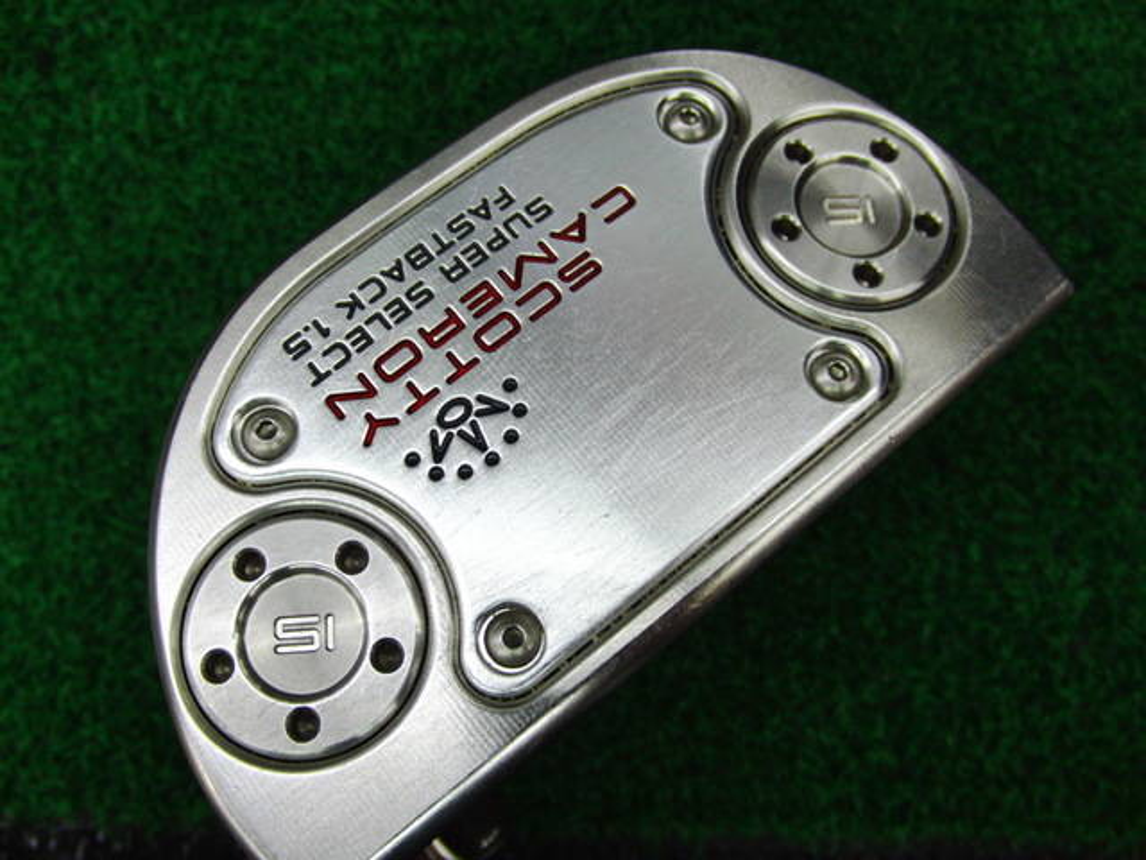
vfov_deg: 38.7
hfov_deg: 50.1
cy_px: 430
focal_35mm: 37
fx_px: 1225
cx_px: 573
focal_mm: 6.42
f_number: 3.6
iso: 200
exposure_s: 1/80
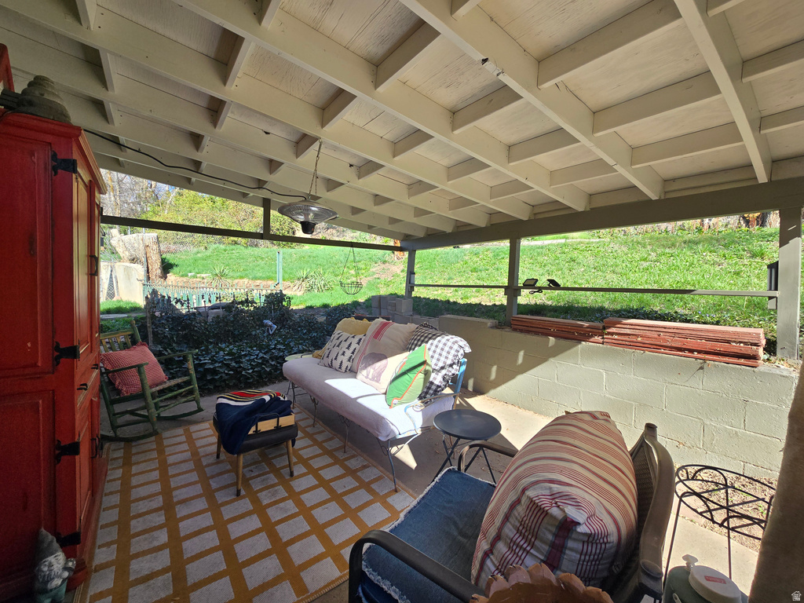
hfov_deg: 106.2
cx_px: 402
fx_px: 302
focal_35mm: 13
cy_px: 302
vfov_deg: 89.9
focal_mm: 2.2
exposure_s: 1/728
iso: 50
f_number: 2.2
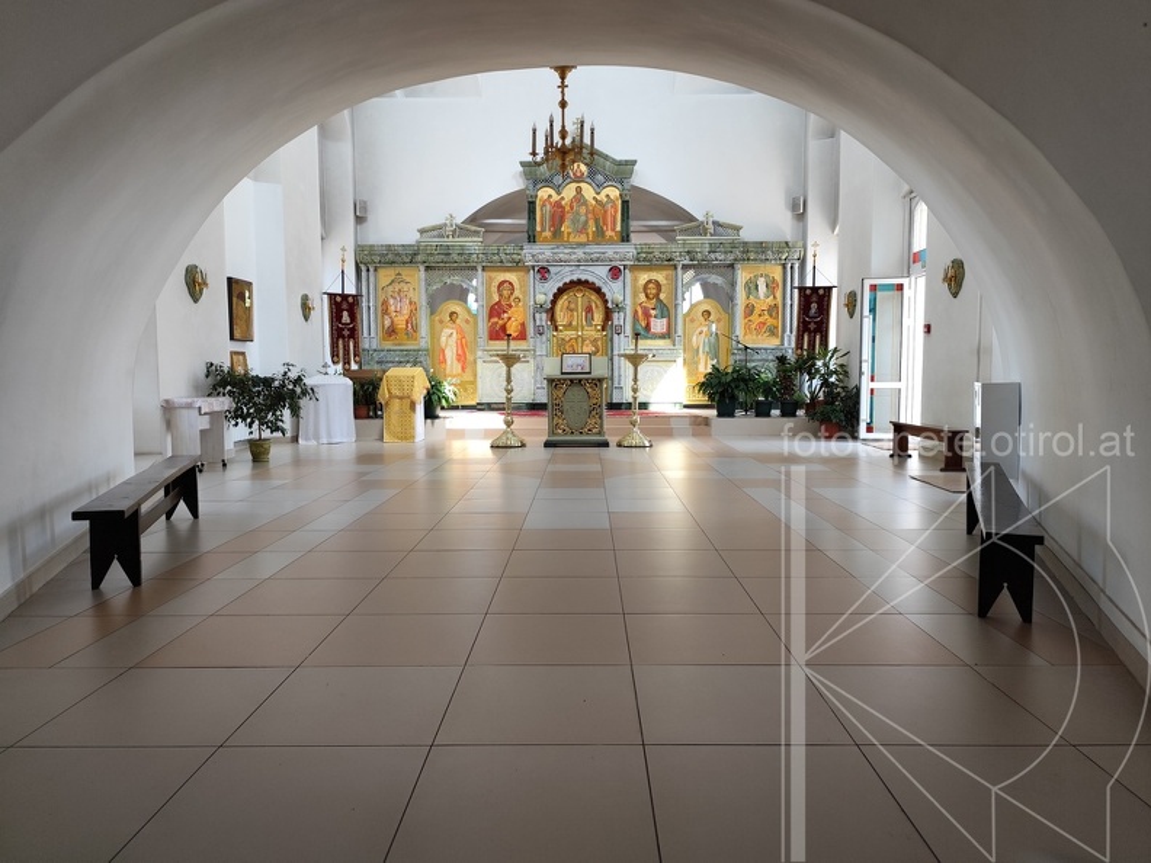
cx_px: 576
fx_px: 765
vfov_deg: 58.9
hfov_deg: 73.9
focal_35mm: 23
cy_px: 432
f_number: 1.65
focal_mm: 6.19
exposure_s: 1/100
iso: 400
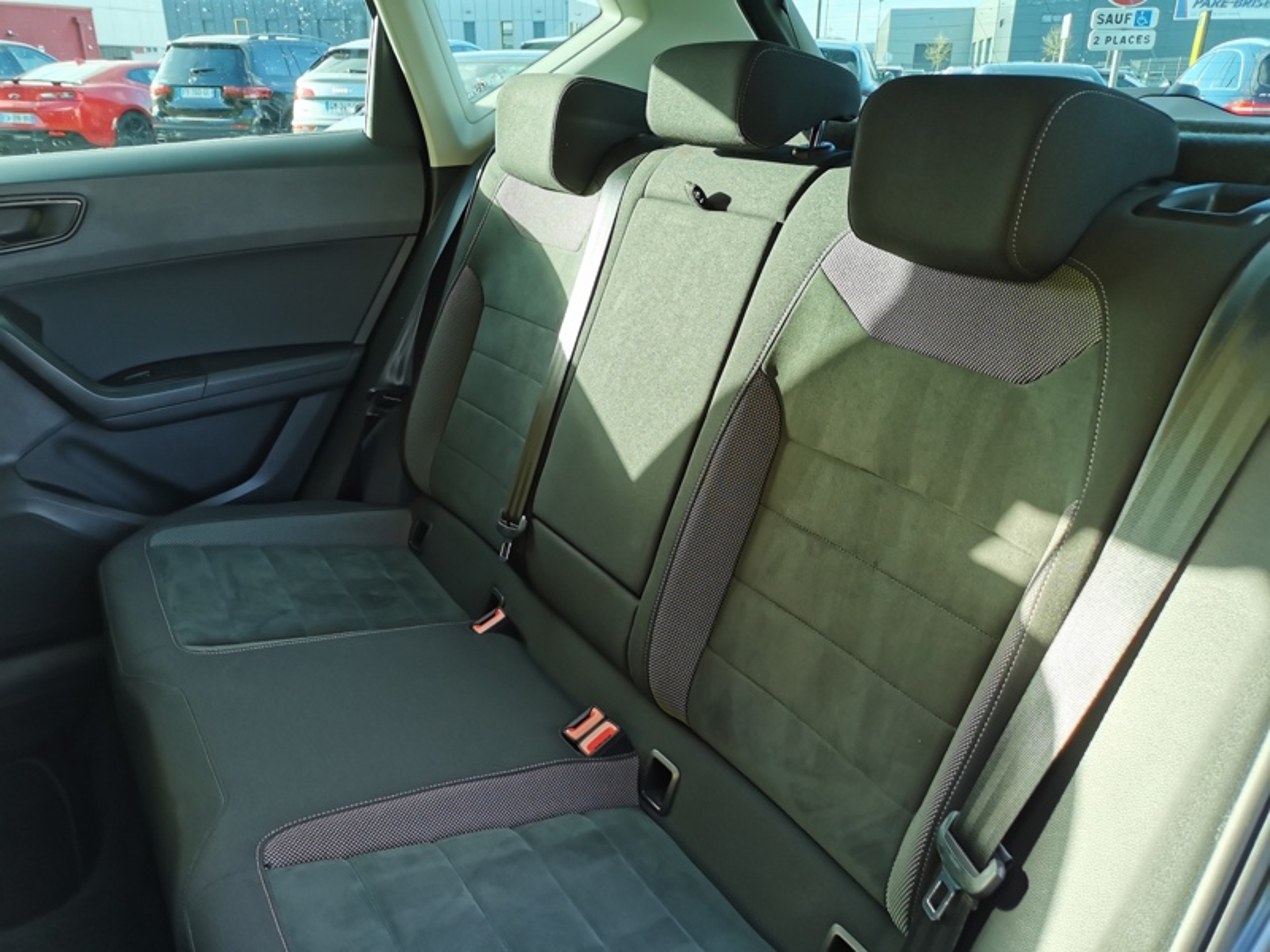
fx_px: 991
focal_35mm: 27
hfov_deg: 65.3
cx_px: 635
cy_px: 476
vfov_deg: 51.4
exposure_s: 1/115
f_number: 1.8
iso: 50
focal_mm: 5.58
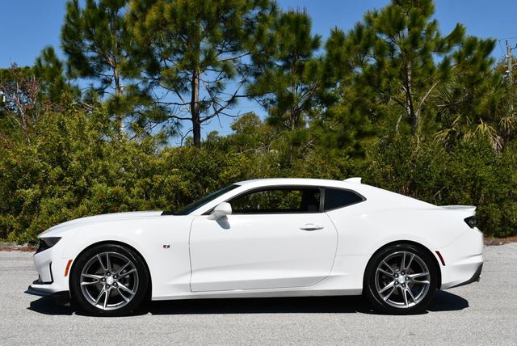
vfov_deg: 24.2
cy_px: 173
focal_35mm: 56
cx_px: 258
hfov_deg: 35.6
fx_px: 805
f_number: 9
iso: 100
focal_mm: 28
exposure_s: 1/400
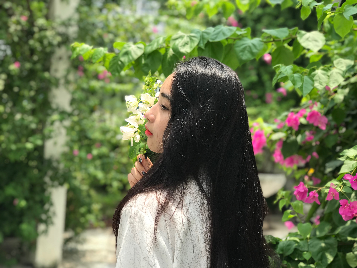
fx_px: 588
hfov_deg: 33.8
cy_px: 134
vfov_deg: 25.7
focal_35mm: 57
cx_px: 178
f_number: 2.8
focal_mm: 6.6
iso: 20
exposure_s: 1/314
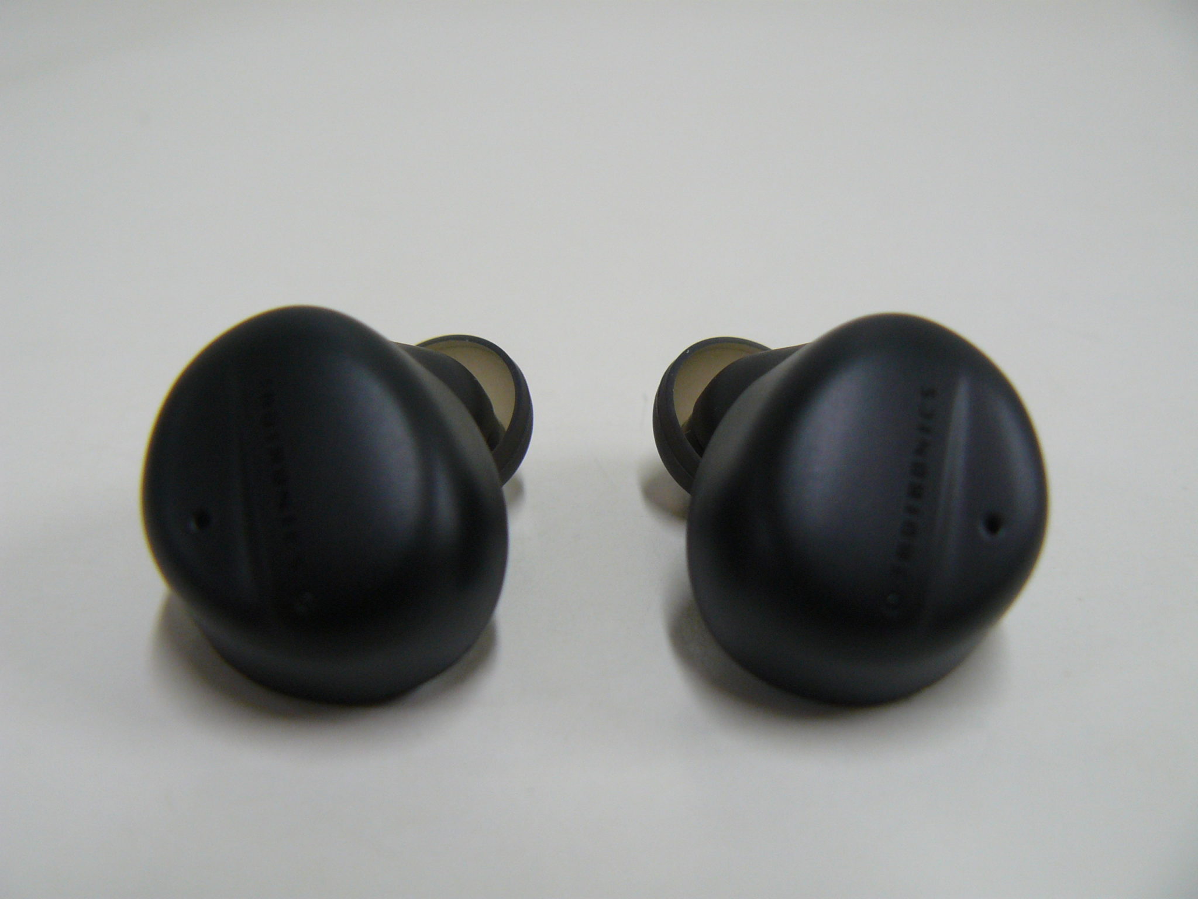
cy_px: 450
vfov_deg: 39.7
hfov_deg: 51.4
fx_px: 1246
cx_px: 599
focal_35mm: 36
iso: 125
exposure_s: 1/30
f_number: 2.8
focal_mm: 6
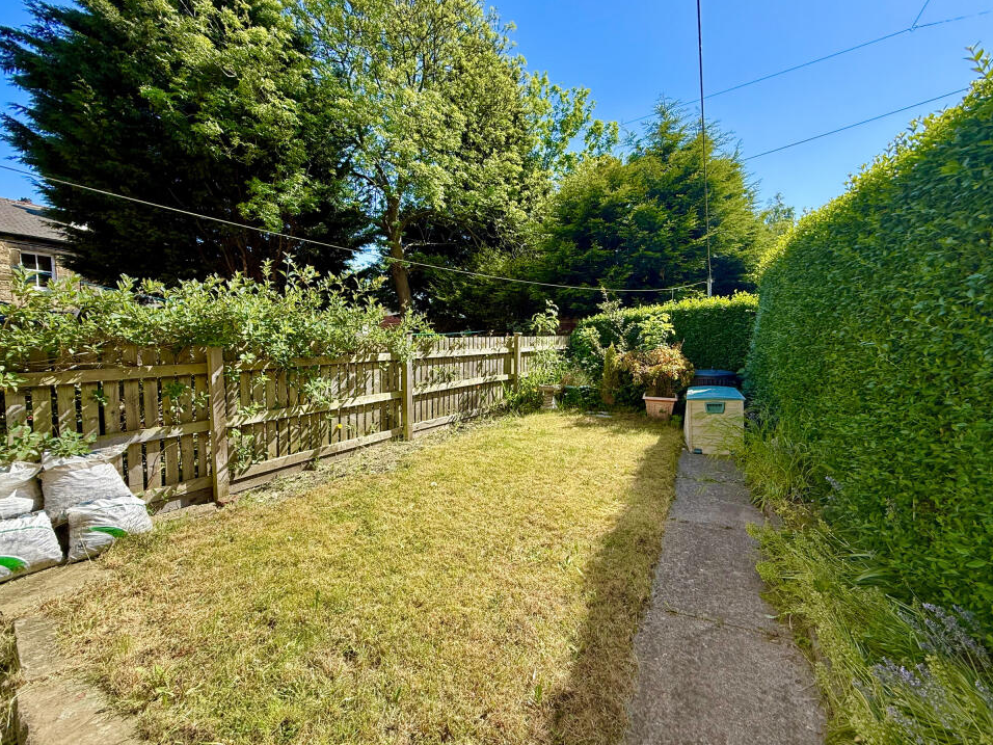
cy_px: 371
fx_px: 430
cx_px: 495
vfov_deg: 81.7
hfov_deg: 98.2
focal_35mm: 15
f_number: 2.2
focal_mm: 2.22
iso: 50
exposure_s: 1/436
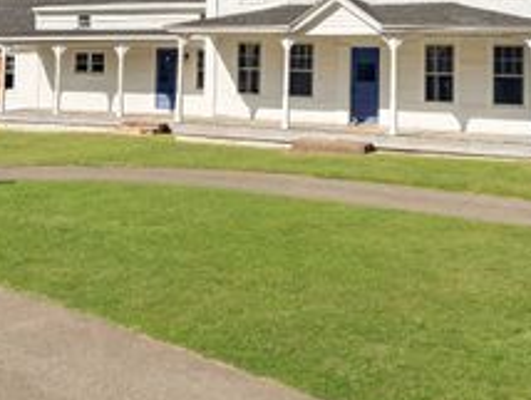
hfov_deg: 34.0
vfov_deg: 25.1
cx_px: 171
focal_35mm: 56
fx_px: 860
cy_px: 19
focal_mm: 6.76
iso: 80
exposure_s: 1/5348
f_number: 1.78
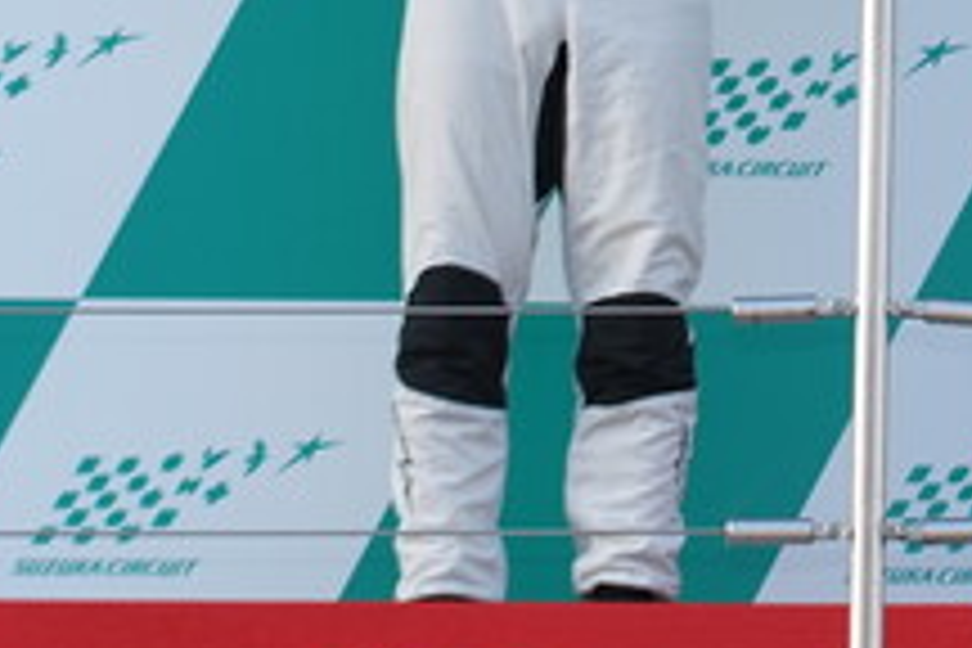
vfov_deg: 2.3
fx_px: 16199
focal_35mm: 600
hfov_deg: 3.4
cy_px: -220
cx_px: 1570
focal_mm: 120
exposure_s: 1/142
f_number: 5.6
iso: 100
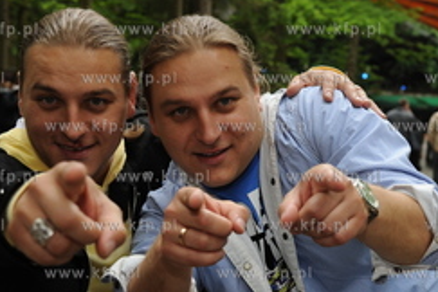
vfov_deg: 18.4
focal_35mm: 74
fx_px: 900
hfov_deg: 27.3
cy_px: 200
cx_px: 225
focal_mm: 45
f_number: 5.6
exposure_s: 1/250
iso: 800
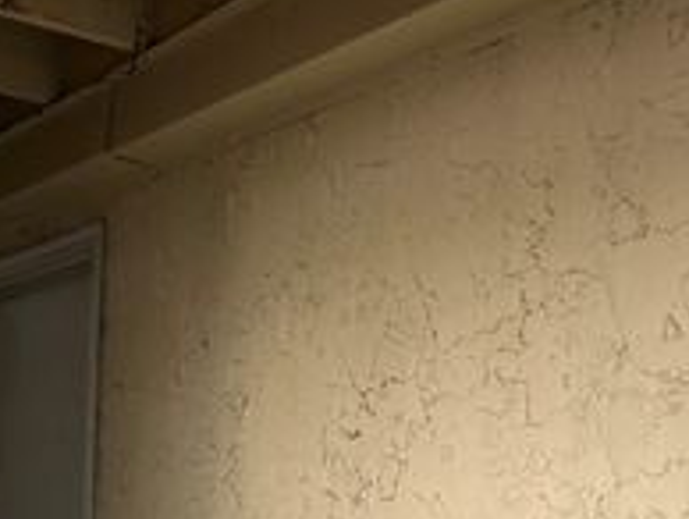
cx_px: 163
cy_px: 571
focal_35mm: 67
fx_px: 1335
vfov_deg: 20.9
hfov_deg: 28.5
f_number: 1.5
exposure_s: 1/439
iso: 50
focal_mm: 5.7
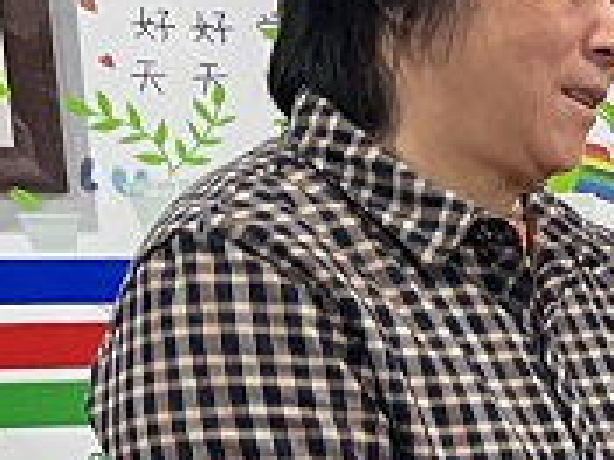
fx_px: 2659
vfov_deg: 9.5
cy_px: 744
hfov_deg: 10.2
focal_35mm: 150
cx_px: 1754
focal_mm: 5.7
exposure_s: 1/50
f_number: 1.5
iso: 250
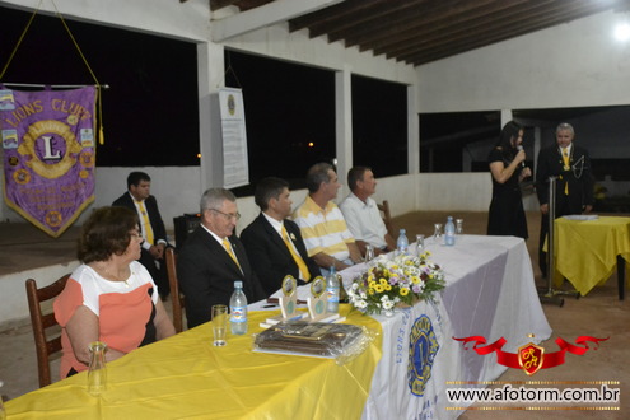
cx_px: 315
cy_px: 210
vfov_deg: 34.2
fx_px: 682
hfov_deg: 49.6
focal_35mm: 39
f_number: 3.8
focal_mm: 26
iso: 3200
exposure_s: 1/60
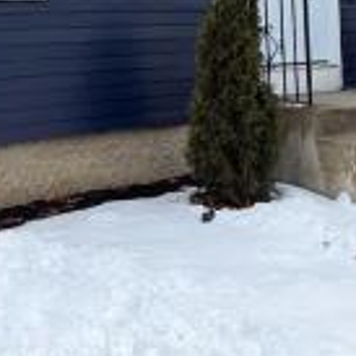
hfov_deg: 27.5
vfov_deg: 25.7
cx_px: 112
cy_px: -31
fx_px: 721
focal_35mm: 62
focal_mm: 6.76
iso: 80
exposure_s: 1/1522
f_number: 1.78
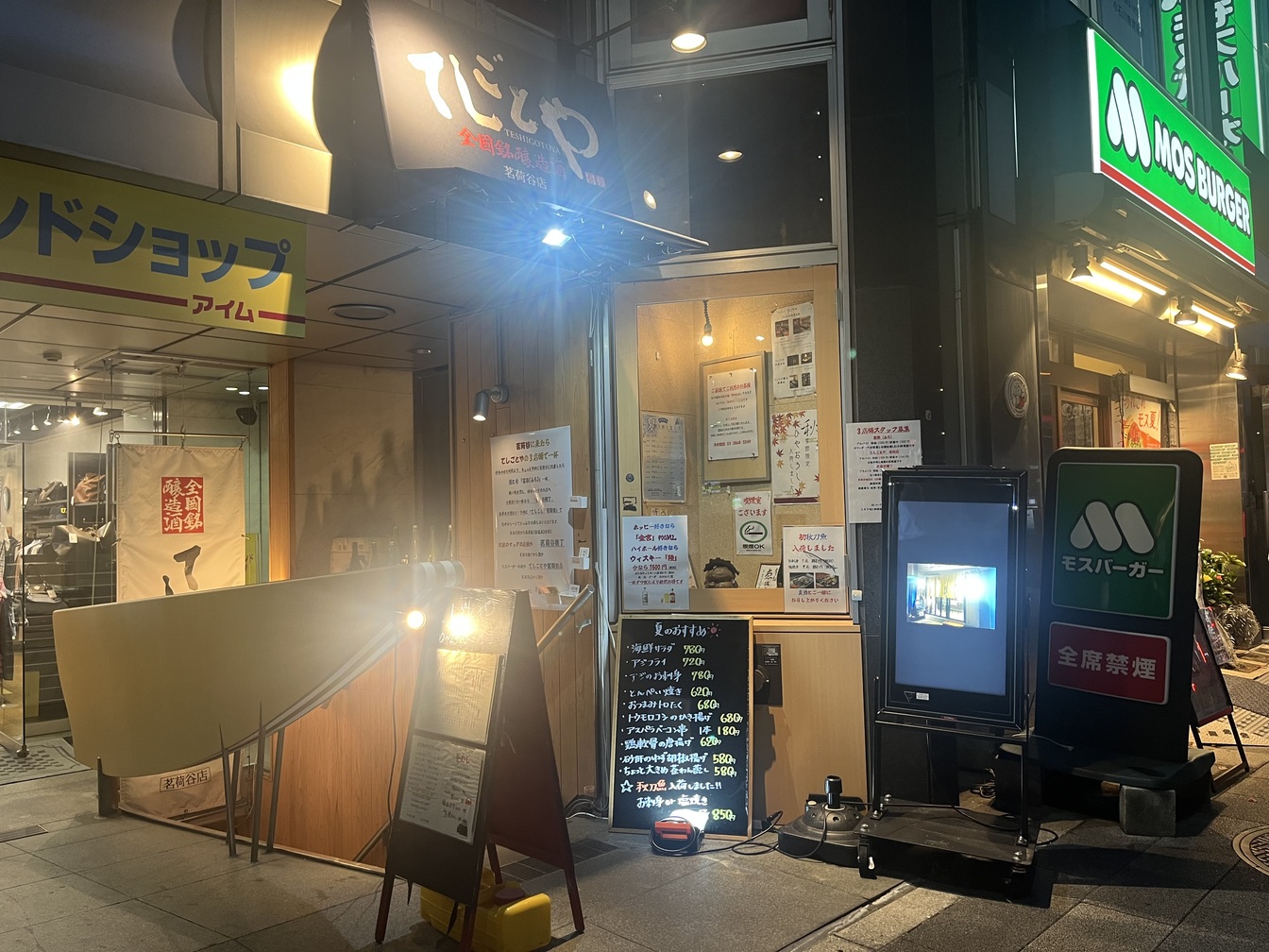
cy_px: 476
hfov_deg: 67.3
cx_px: 634
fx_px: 953
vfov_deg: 53.1
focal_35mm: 26
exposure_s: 1/50
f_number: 1.6
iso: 125
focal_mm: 5.1
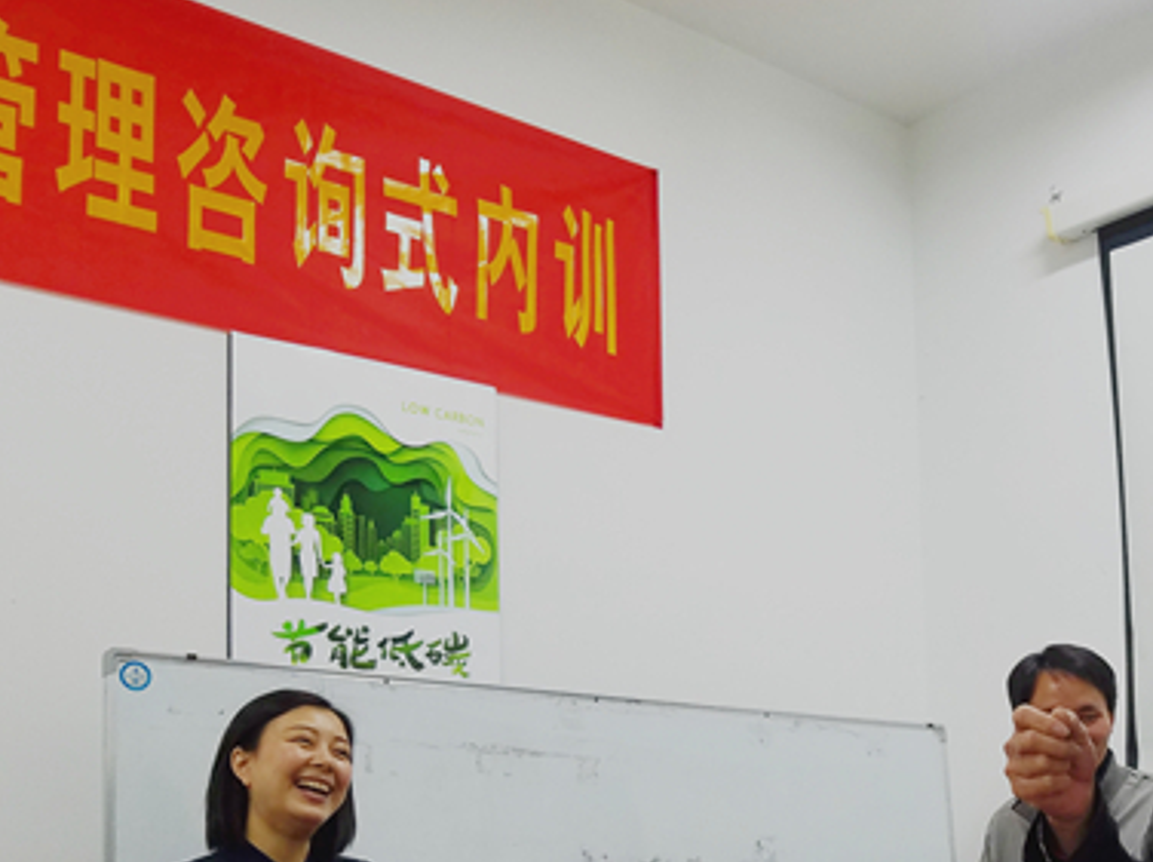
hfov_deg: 40.2
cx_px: 941
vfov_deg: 31.4
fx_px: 1497
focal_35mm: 45
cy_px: 670
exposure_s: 1/50
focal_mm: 4.2
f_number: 1.7
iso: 100
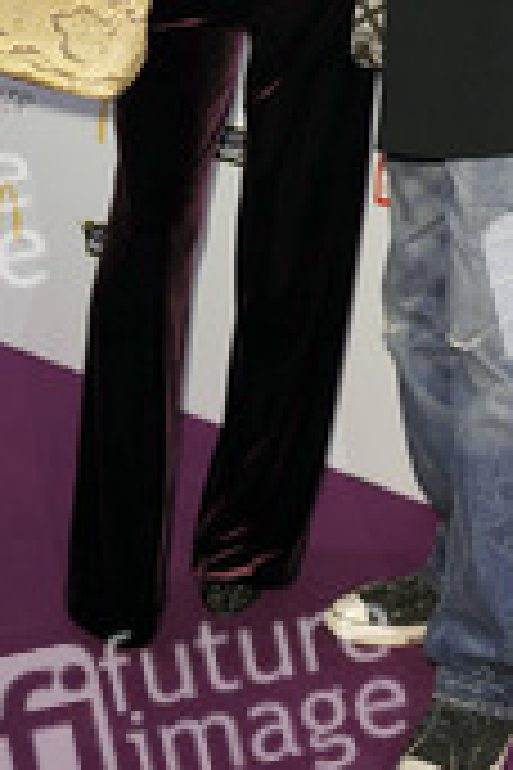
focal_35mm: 98
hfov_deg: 14.0
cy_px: 36
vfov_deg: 20.3
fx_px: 2095
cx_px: 306
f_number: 5.6
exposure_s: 1/160
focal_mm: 42
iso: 1000
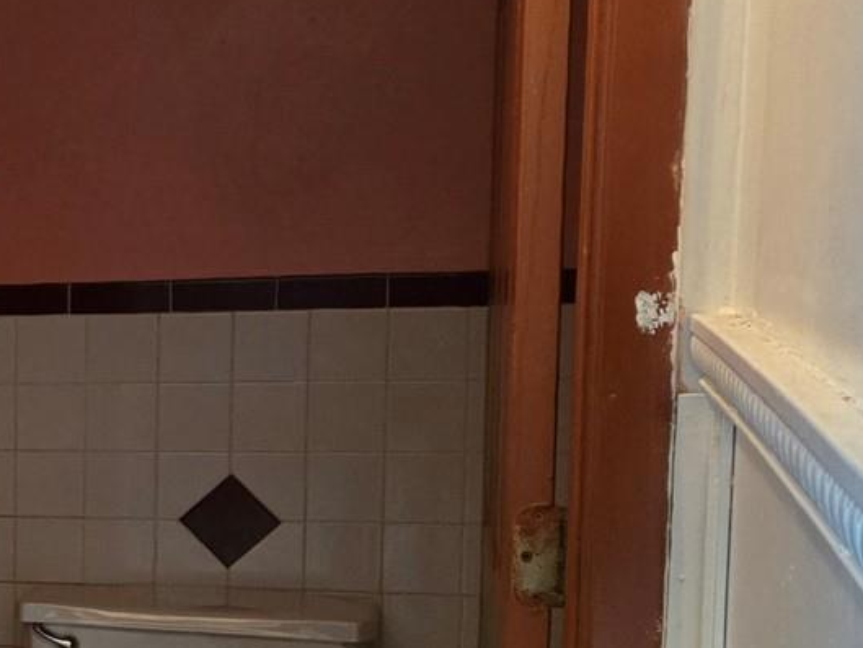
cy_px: 579
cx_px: -594
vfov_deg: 16.4
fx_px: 2219
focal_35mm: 89
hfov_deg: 18.3
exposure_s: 1/60
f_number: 1.8
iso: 640
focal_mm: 5.4
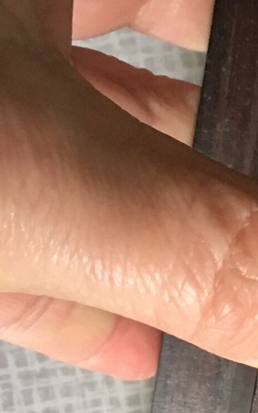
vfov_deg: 12.5
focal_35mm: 168
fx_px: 1891
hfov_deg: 7.2
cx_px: 657
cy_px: 243
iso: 160
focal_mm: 4.15
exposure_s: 1/33
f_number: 2.2
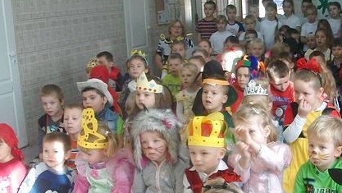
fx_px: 644
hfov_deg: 29.3
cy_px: 173
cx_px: 255
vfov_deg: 16.8
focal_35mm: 71
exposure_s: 1/40
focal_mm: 5.7
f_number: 2.9
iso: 163
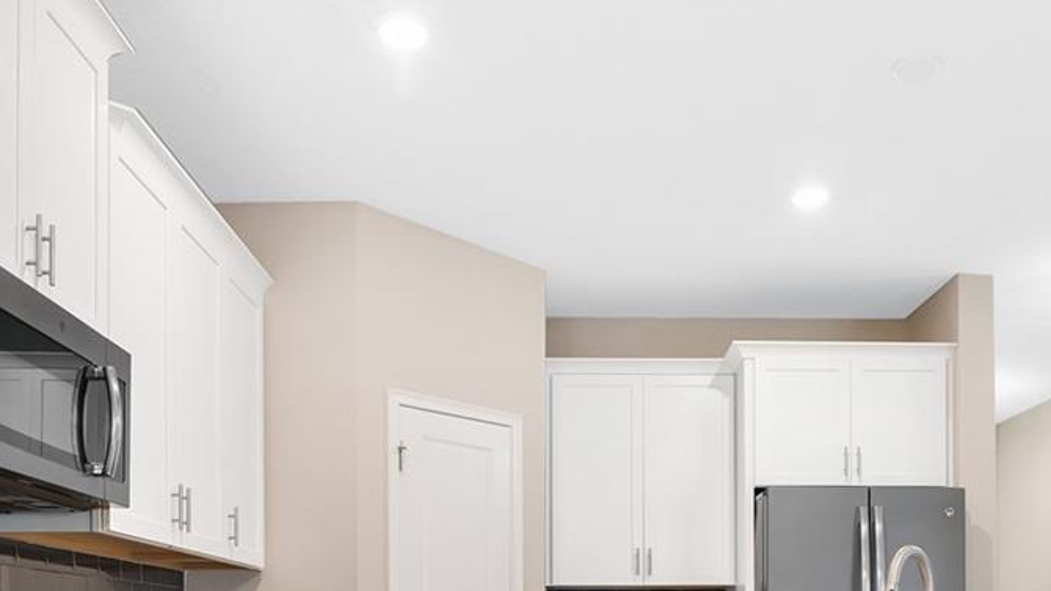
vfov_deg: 30.4
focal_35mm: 35
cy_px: 640
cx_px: 588
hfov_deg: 56.5
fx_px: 975
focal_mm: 14
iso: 100
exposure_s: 2
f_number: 8
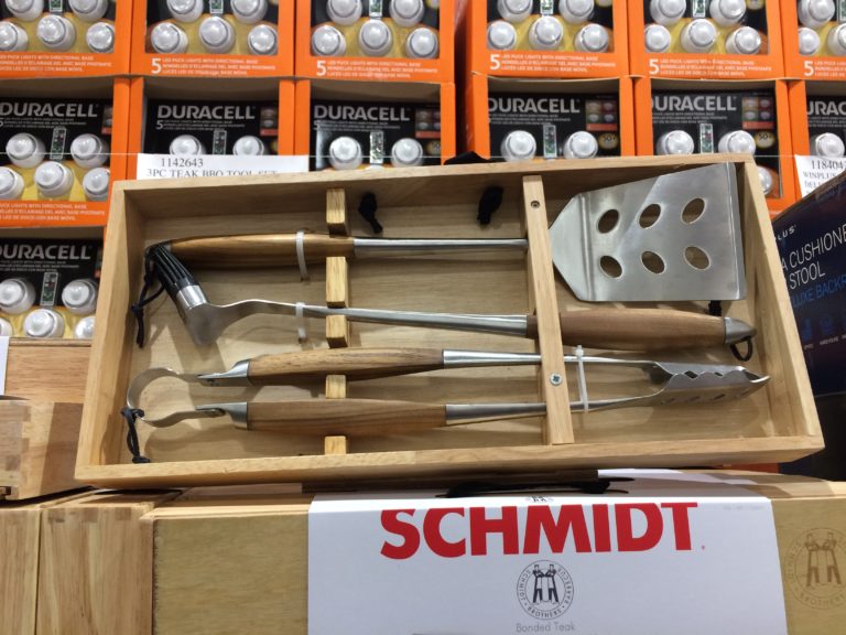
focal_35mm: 29
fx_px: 709
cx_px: 423
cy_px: 318
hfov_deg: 61.7
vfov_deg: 48.2
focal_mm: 4.15
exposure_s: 1/33
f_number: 2.2
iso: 125
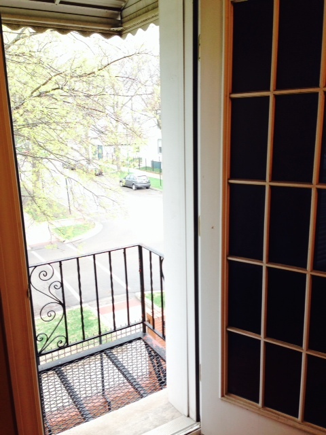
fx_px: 414
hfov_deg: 42.9
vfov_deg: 55.4
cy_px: 218
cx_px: 163
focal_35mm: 33
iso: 50
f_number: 2.4
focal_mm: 4.12
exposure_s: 1/30
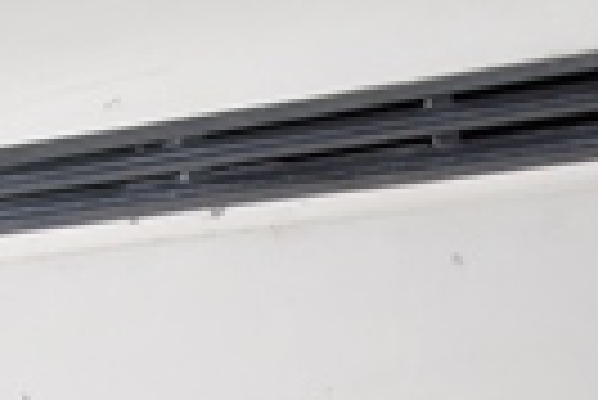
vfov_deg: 7.1
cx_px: -310
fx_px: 3110
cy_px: -362
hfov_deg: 10.6
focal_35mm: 187
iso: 200
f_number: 11
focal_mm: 26
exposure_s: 1/60
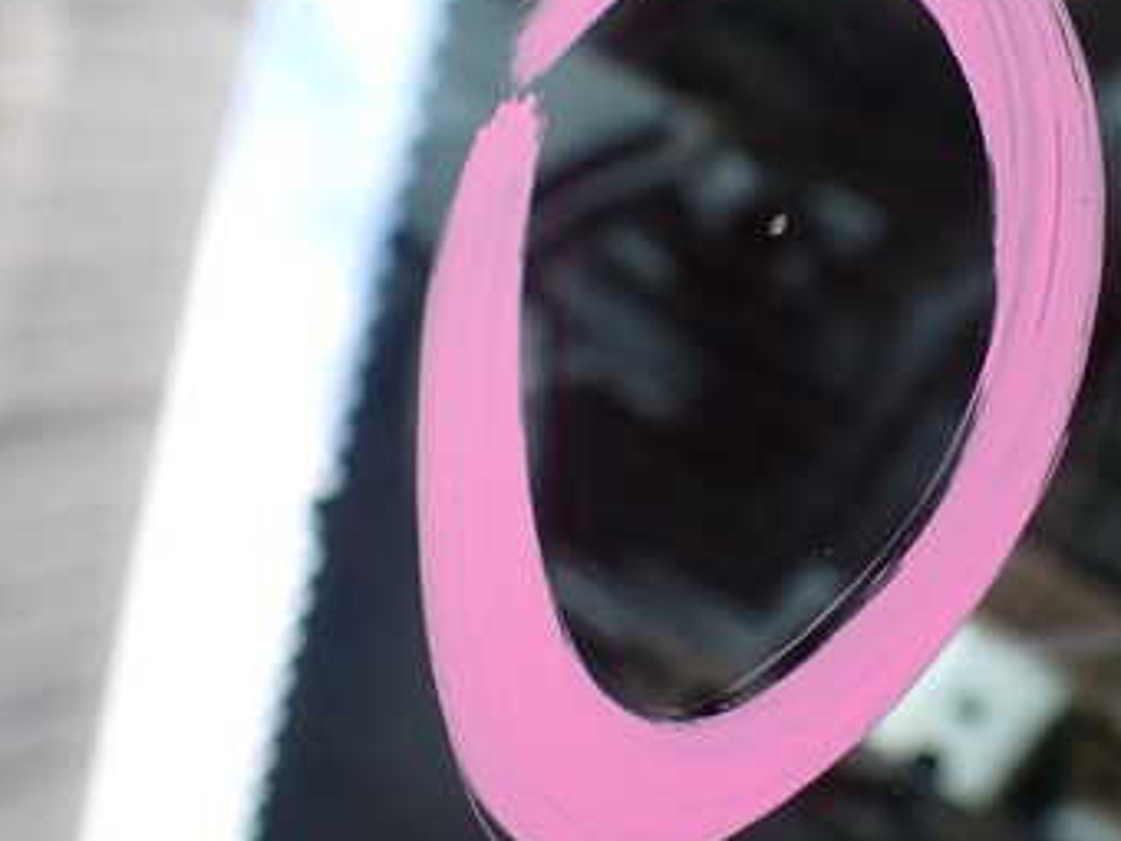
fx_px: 1716
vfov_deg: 27.3
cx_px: 821
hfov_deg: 35.5
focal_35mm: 53
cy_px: 270
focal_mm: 5.4
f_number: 2.3
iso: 200
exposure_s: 1/125
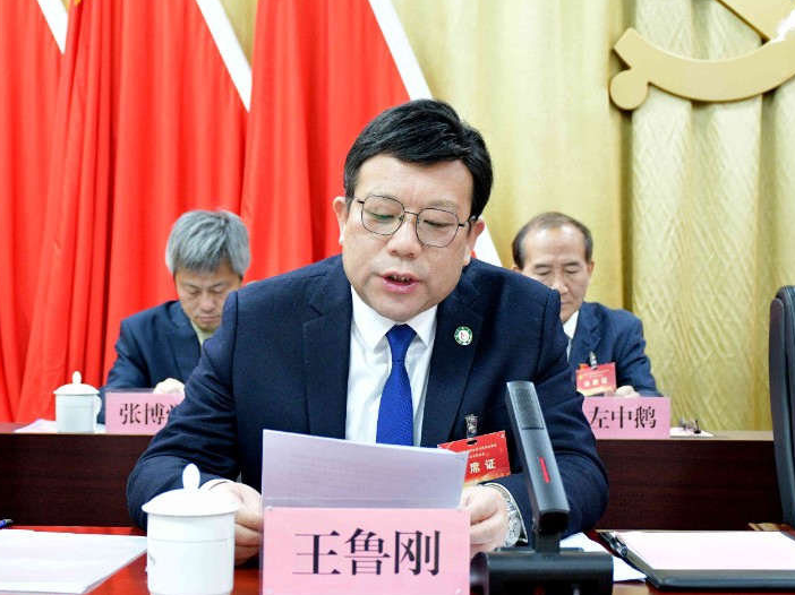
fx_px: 1309
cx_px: 383
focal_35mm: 57
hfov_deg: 33.8
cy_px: 297
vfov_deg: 25.6
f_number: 4.5
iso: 3600
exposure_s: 1/60
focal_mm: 35
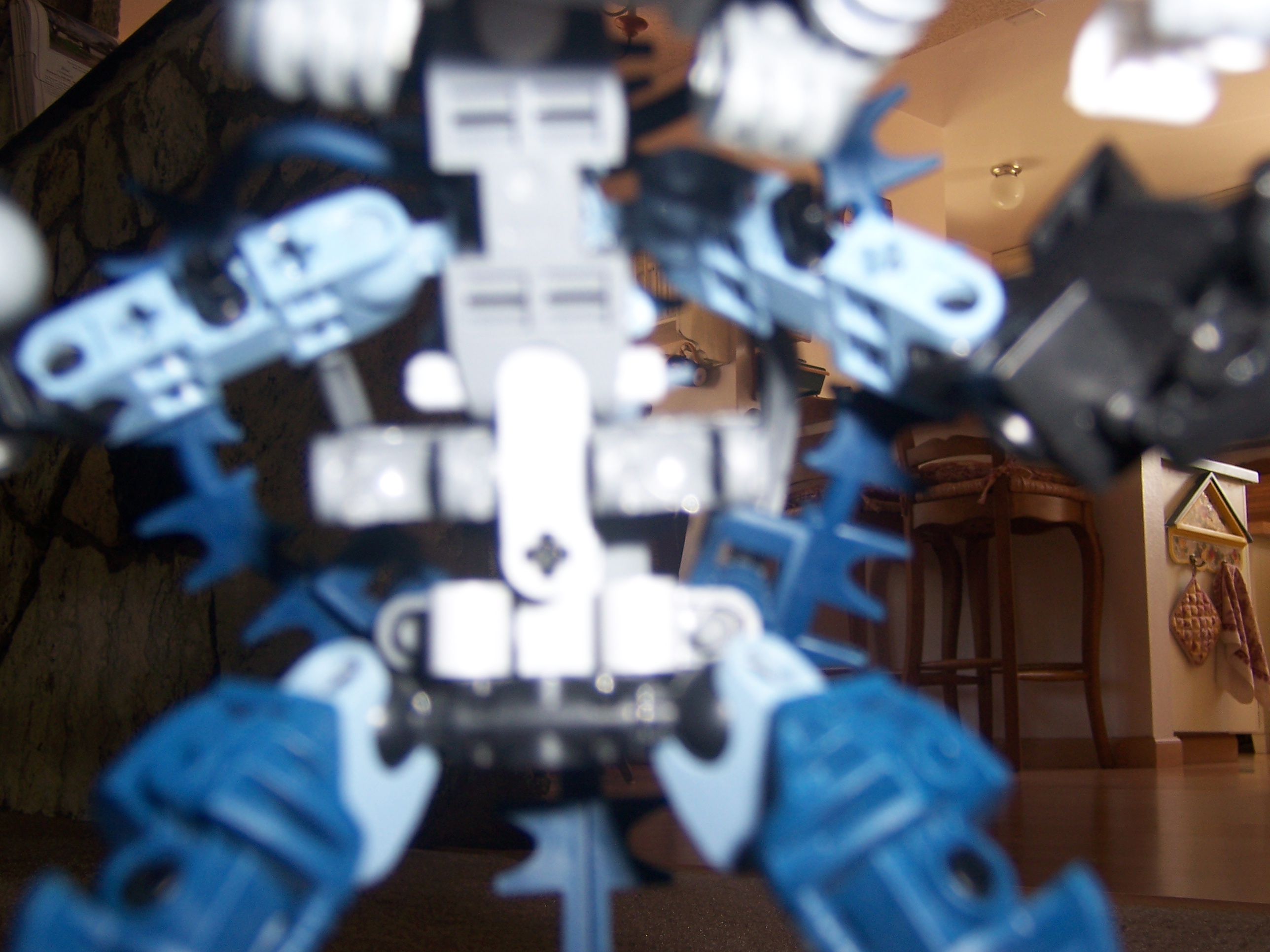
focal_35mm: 40
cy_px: 476
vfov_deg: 36.0
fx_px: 1468
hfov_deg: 46.8
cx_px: 635
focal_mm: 6.7
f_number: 3.4
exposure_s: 1/60
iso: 80
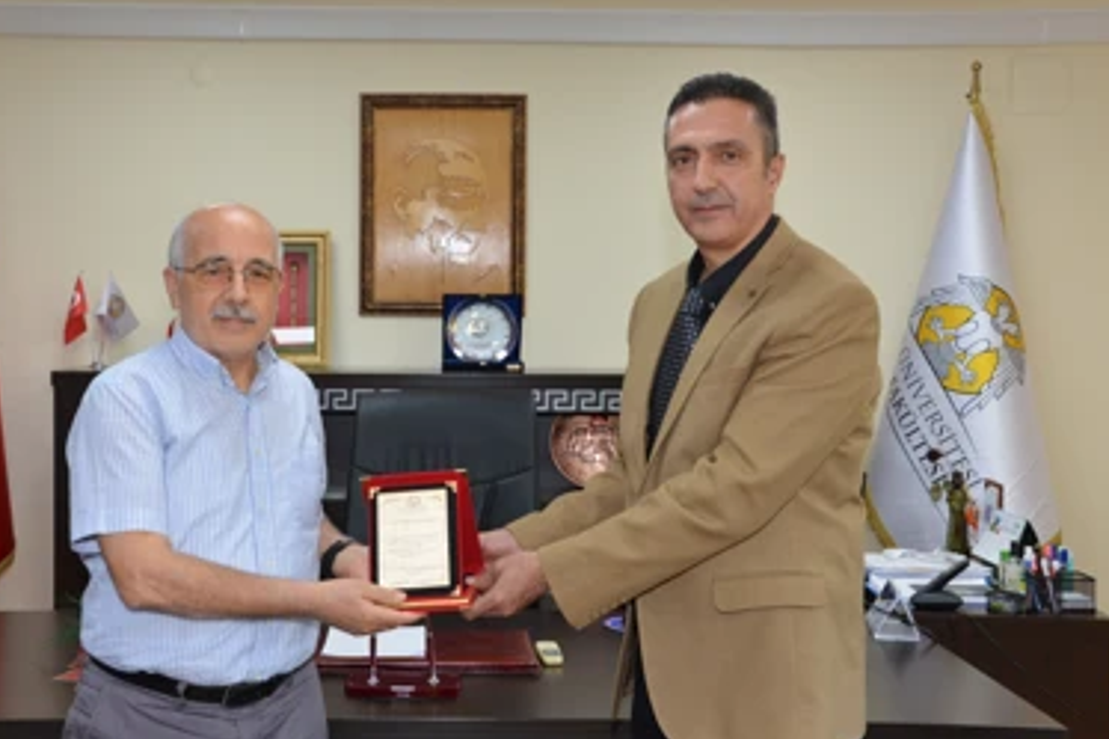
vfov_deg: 28.6
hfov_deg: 41.8
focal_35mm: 47
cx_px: 469
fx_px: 1447
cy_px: 349
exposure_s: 1/80
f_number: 8
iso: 1250
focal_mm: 40
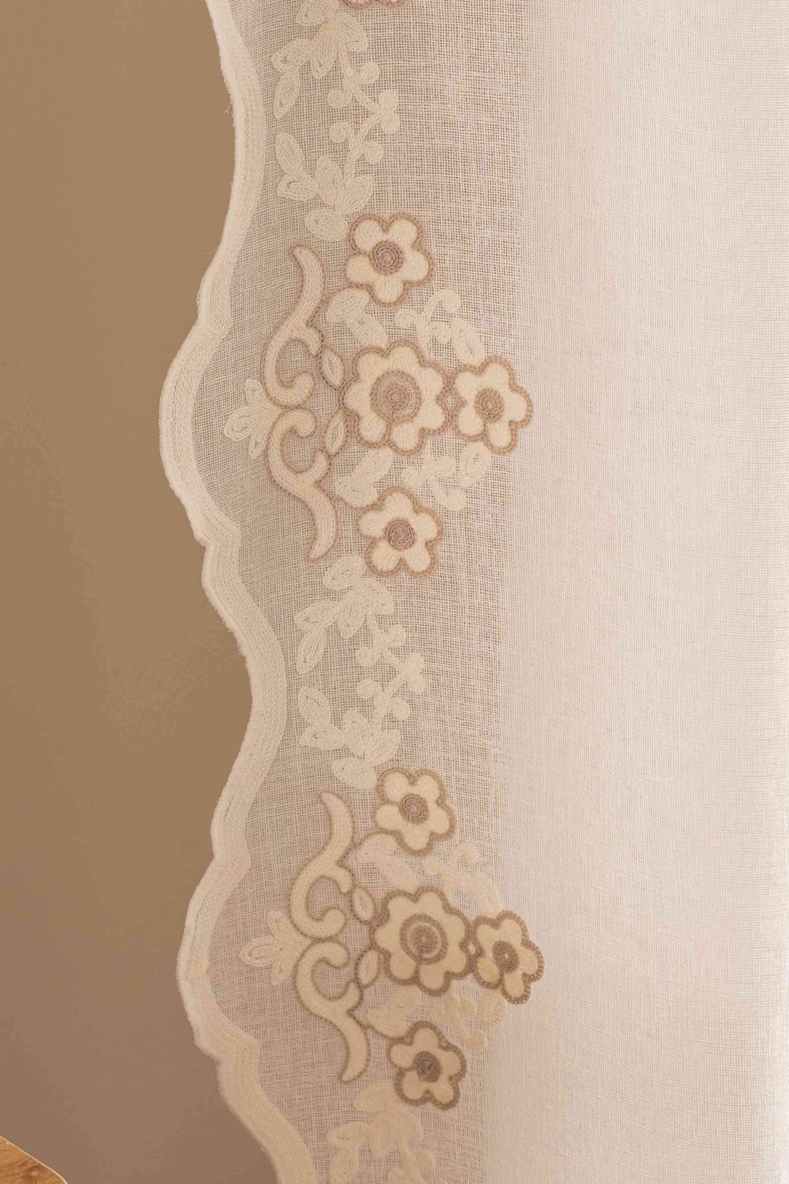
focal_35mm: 160
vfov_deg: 12.8
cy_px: 936
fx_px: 5260
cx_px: 508
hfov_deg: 8.6
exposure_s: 1/160
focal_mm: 50
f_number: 7.1
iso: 100
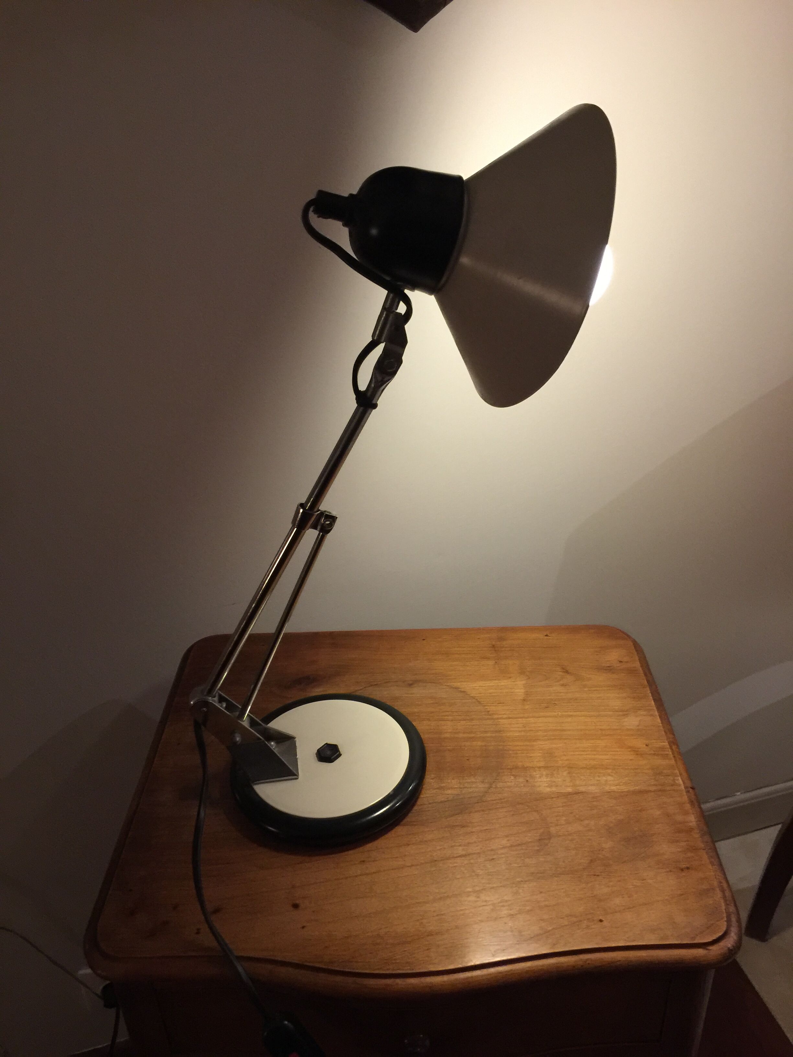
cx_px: 396
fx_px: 886
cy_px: 528
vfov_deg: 61.7
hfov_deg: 48.2
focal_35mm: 29
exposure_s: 1/17
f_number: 2.2
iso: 125
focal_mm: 4.15
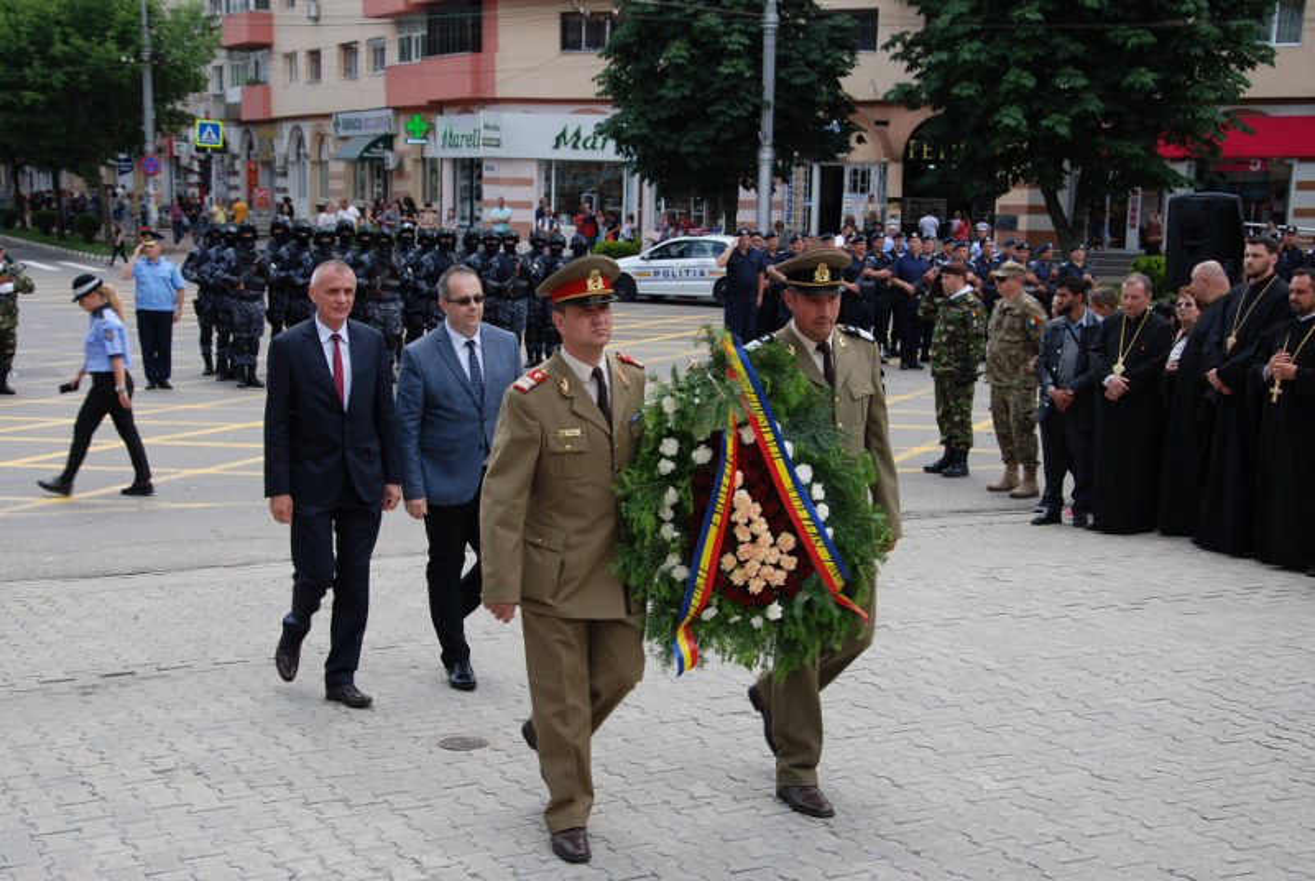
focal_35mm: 52
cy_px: 440
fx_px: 1921
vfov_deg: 25.8
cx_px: 658
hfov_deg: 37.8
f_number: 6.3
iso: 100
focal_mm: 35
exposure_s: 1/160
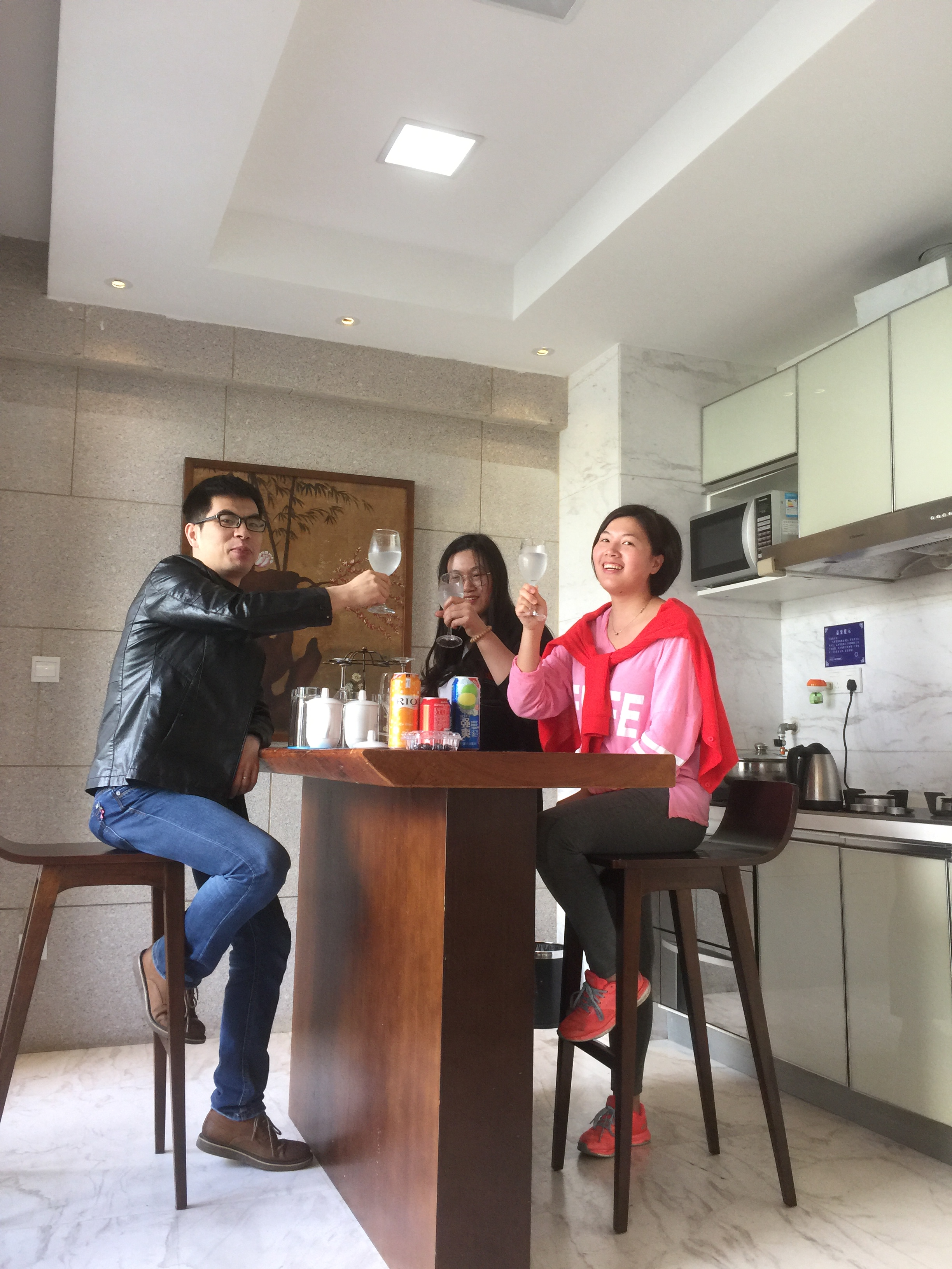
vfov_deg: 61.7
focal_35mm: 29
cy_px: 634
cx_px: 476
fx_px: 1063
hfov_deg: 48.2
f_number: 2.2
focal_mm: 4.15
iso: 64
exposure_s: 1/33
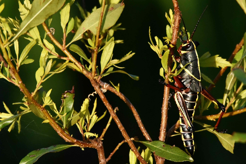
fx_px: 4101
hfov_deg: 3.4
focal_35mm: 600
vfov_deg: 2.3
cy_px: 82
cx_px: 123
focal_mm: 600
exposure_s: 1/4000
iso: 6400
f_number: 11
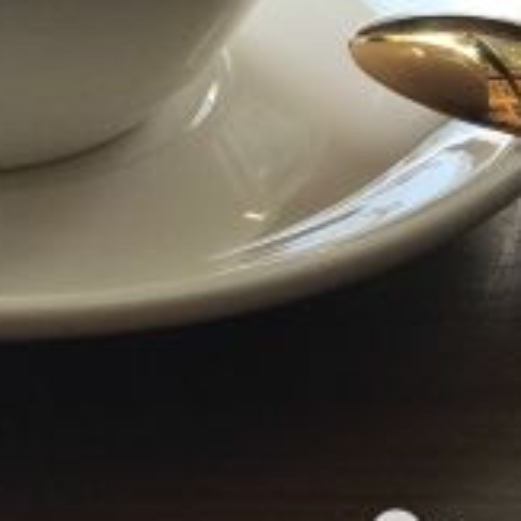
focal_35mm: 216
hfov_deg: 8.1
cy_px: -88
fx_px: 3678
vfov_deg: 8.0
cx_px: 22
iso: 32
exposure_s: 1/100
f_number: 2.8
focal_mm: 6.6
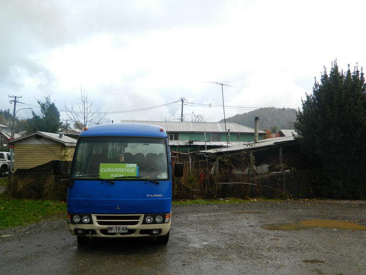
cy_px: 138
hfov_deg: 58.4
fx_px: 328
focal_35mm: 31
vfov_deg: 45.4
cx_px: 183
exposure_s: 1/50
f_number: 3.2
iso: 80
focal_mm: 5.6
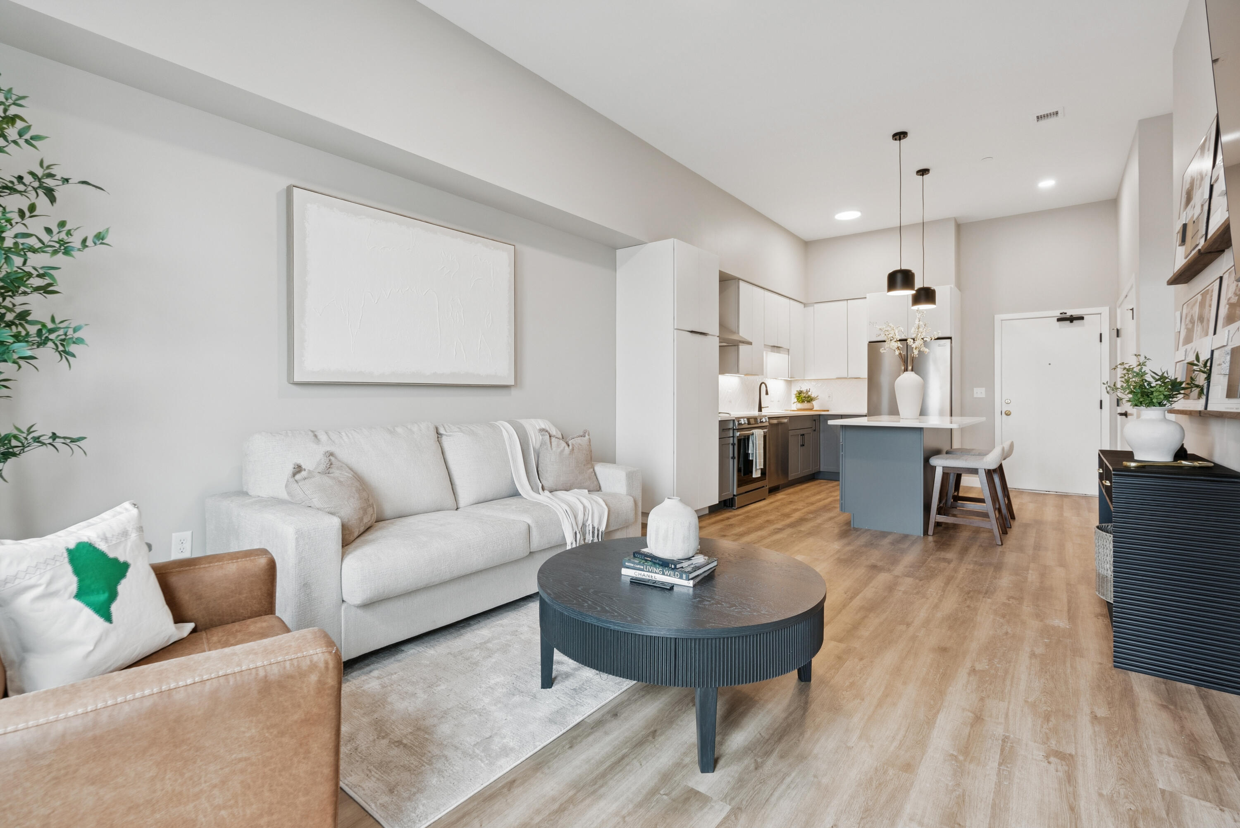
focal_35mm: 16
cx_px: 620
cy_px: 414
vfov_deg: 73.8
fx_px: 551
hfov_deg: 96.7
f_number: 7.1
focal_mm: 16
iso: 640
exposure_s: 1/25
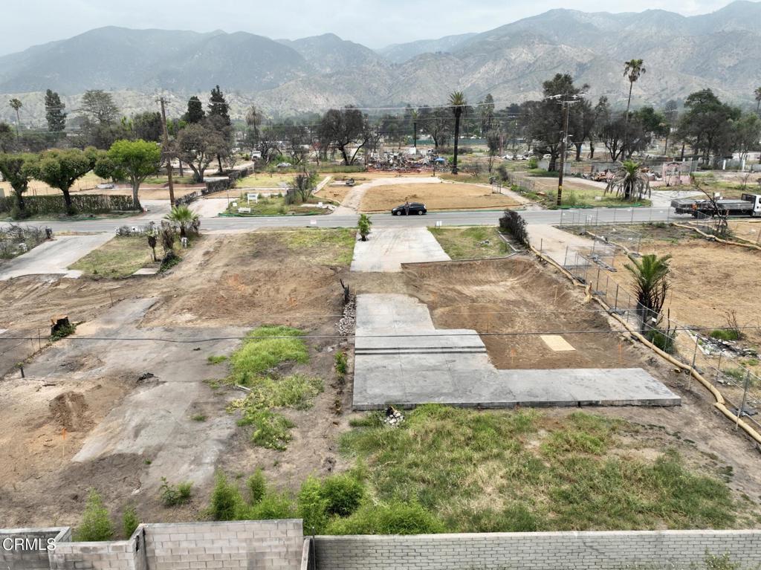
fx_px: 527
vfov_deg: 56.8
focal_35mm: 24
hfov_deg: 71.6
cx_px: 380
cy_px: 285
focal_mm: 12.29
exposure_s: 1/320
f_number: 2.8
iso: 100
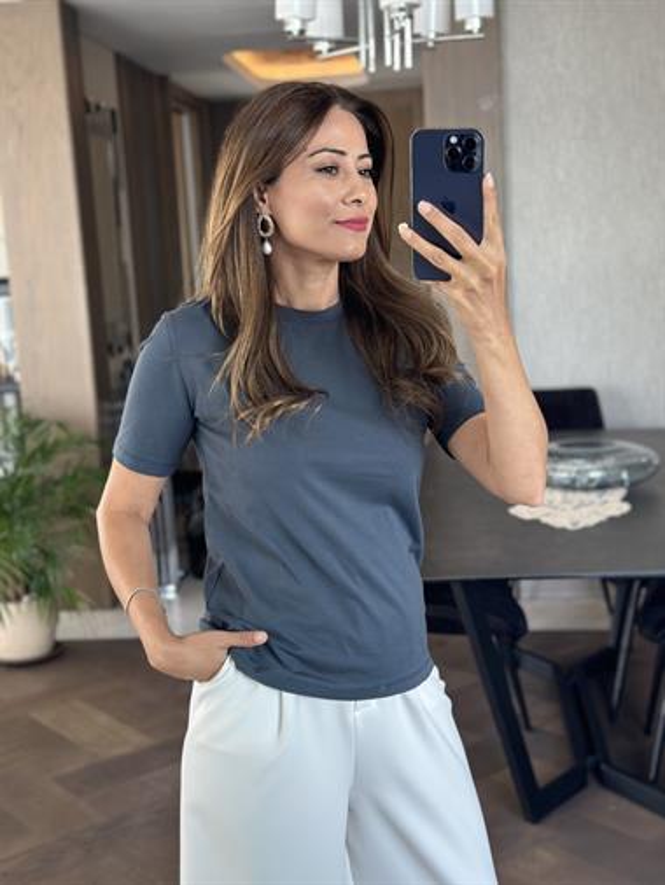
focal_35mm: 48
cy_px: 442
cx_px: 332
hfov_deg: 30.3
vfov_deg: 39.6
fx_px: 1228
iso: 160
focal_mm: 6.86
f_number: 1.78
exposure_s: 1/75
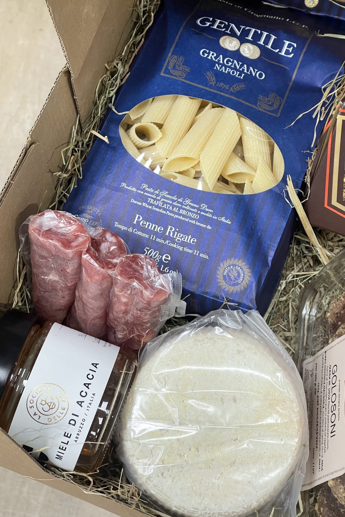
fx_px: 963
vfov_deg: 30.1
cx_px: 182
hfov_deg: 20.3
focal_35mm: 67
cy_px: 258
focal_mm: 7.5
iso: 200
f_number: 2.2
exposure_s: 1/100
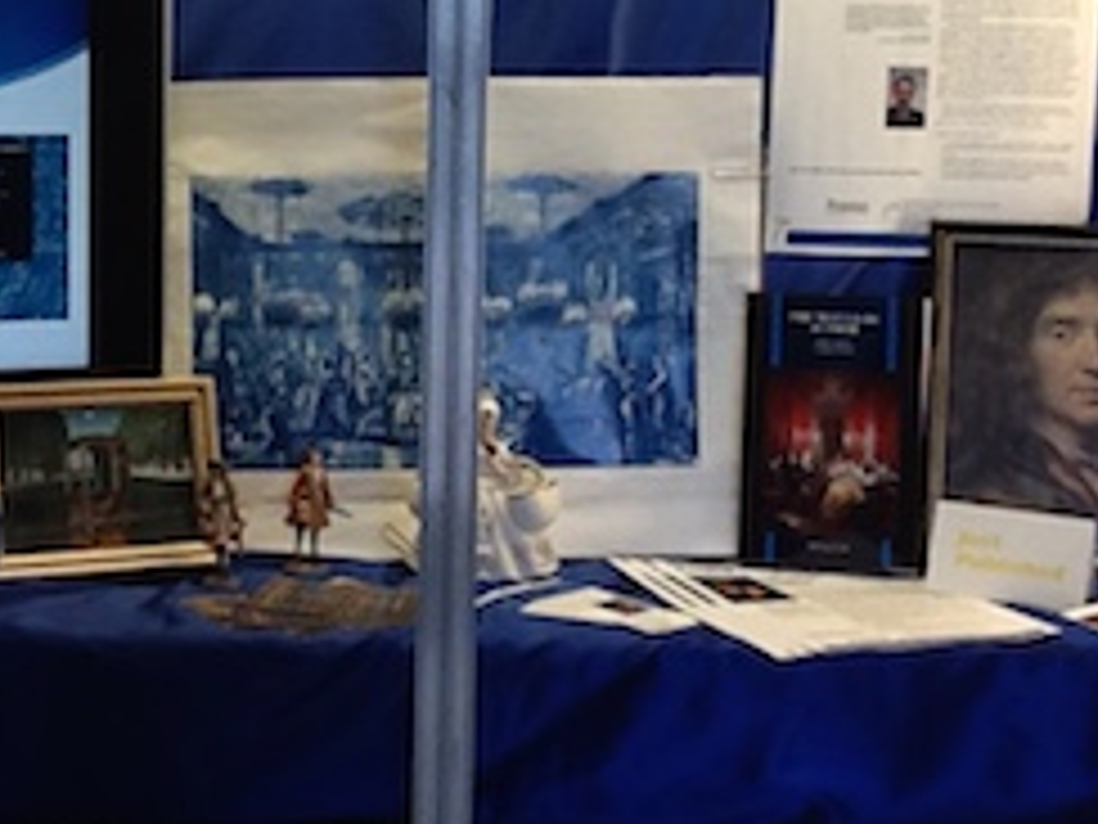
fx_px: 2474
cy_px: 212
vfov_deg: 18.8
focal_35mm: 78
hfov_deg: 24.9
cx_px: 396
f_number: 2.4
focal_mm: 2.03
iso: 64
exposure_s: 1/60
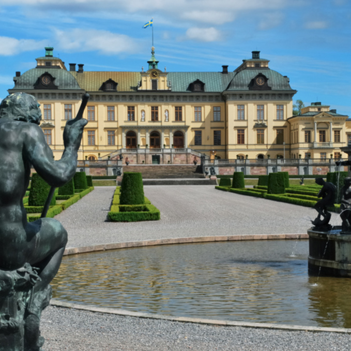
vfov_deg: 22.5
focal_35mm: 77
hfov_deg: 22.4
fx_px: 883
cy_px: 176
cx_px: 206
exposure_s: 1/80
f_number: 22
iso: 200
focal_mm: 40
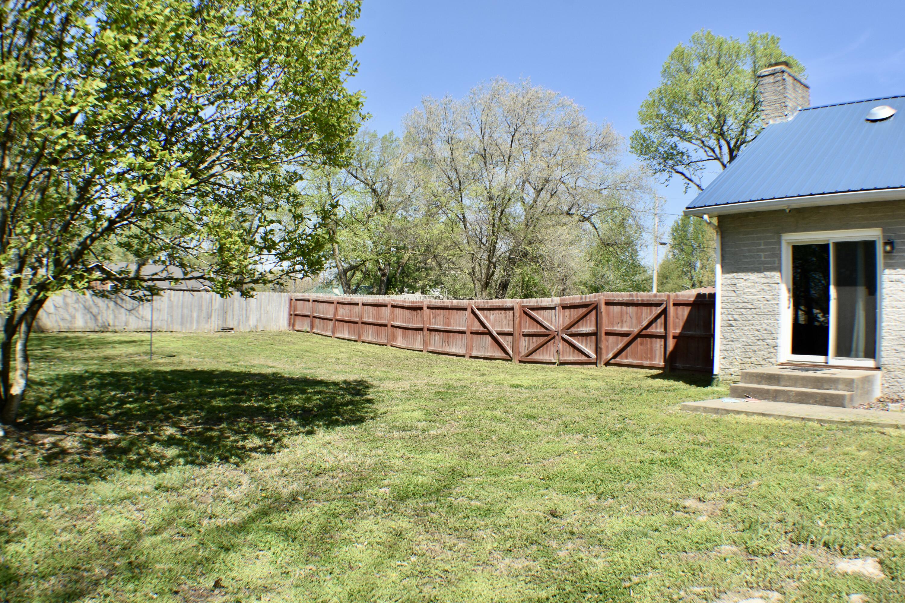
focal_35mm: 38
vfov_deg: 35.5
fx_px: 943
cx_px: 452
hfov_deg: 51.3
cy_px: 302
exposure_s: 1/500
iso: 280
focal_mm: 25
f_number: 8
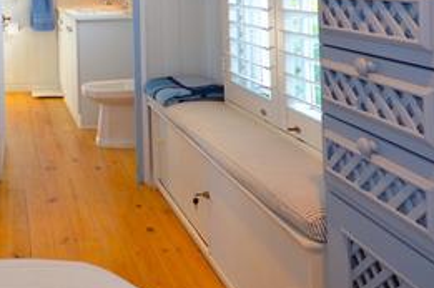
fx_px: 554
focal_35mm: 46
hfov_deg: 37.6
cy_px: -60
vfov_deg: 26.0
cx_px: -13
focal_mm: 10
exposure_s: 1/60
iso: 320
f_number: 4
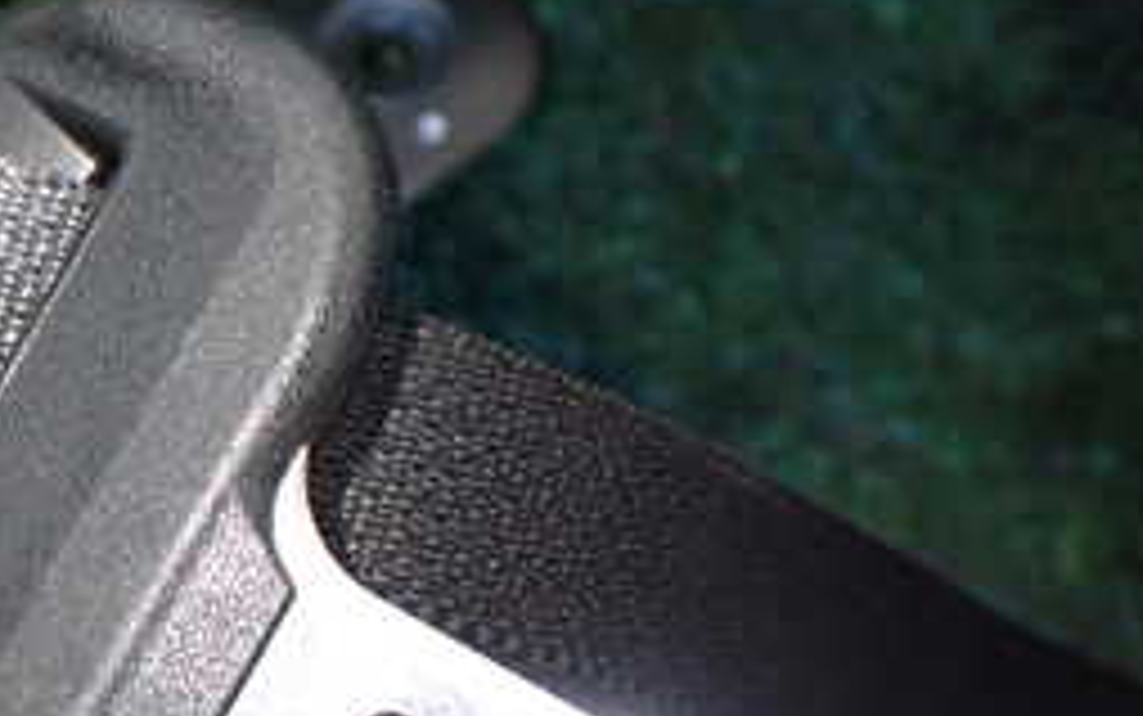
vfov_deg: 17.4
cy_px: 482
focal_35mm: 75
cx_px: -176
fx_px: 2337
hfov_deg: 25.1
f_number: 2.3
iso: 800
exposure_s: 1/60
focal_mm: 5.4
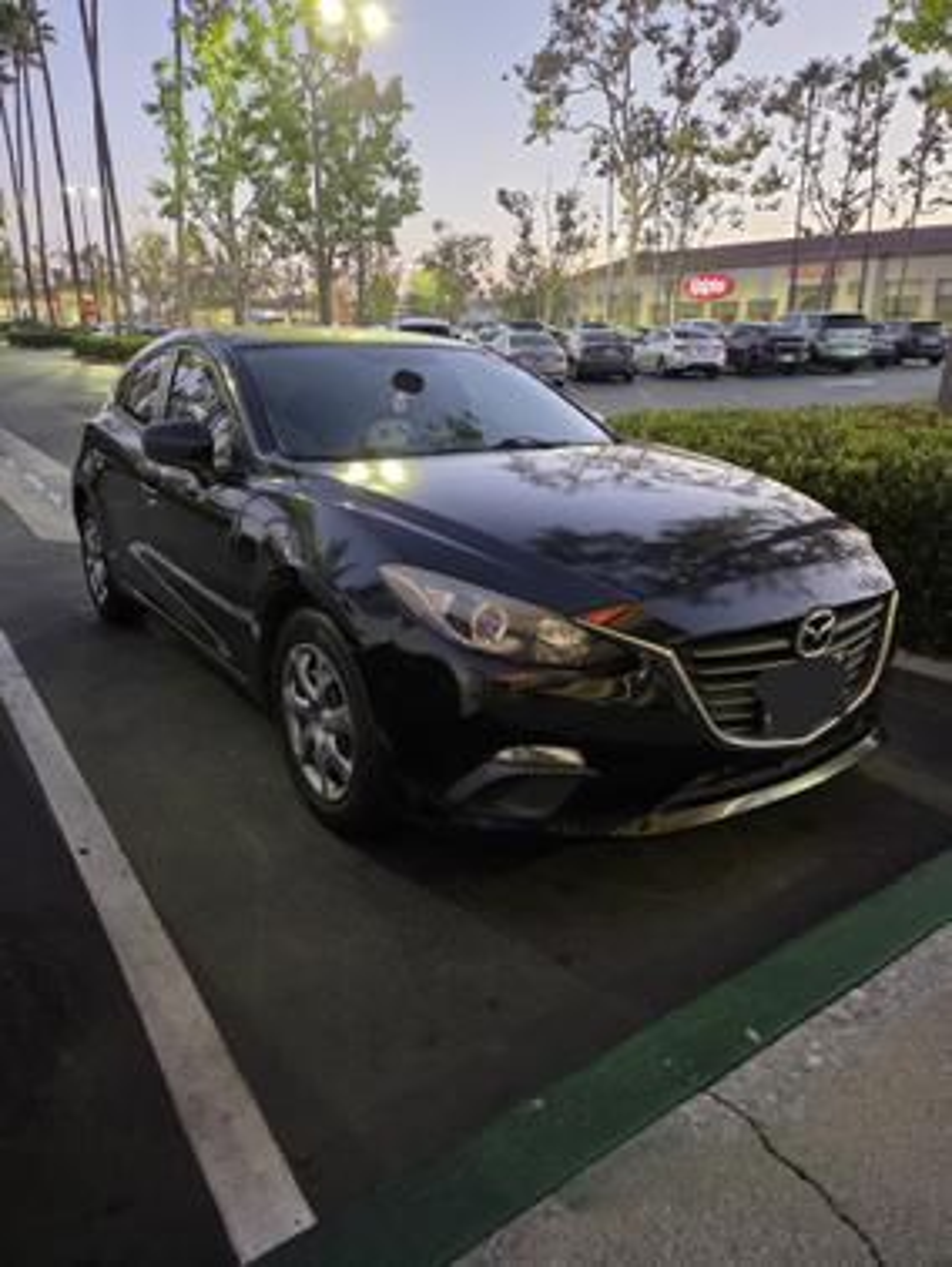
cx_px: 476
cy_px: 634
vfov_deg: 73.9
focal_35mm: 23
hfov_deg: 58.9
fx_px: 842
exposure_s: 1/120
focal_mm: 5.4
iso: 800
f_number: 1.8
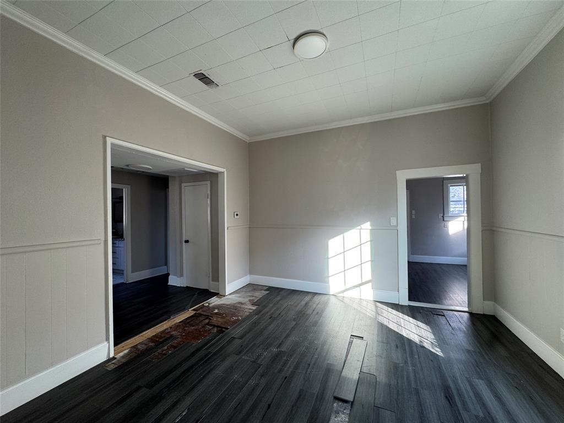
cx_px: 282
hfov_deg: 102.1
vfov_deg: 85.7
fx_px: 228
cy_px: 212
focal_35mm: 14
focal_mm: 2.22
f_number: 2.2
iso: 80
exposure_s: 1/99
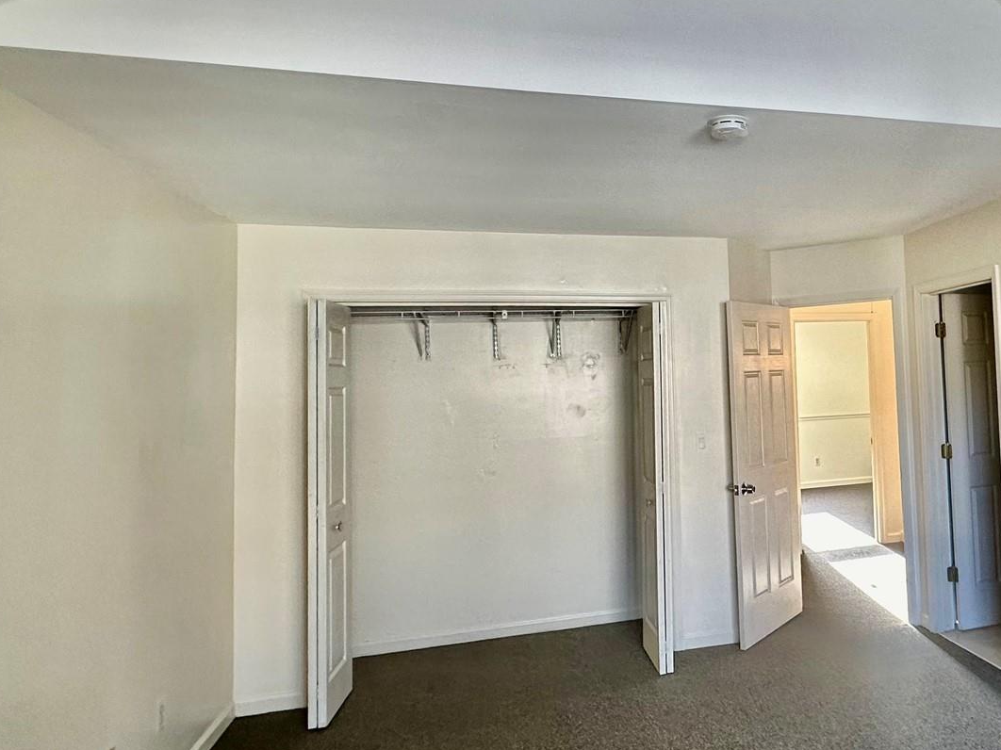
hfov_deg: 61.0
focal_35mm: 27
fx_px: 781
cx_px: 772
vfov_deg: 51.2
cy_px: 325
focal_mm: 2.22
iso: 160
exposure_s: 1/120
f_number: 2.2
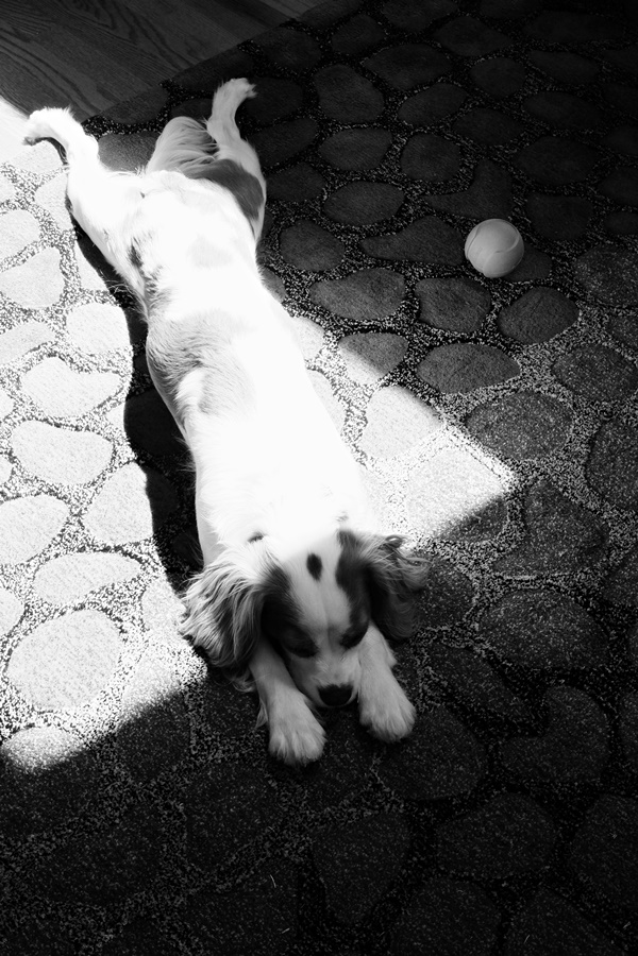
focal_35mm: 41
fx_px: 1090
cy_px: 478
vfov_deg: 47.4
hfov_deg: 32.6
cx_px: 319
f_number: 13
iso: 1600
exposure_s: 1/85
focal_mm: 27
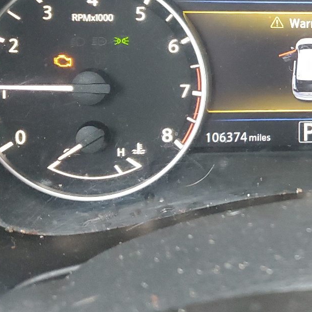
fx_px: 602
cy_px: 62
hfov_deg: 27.4
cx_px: 314
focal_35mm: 59
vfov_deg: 28.4
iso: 329
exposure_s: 1/60.2
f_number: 1.5
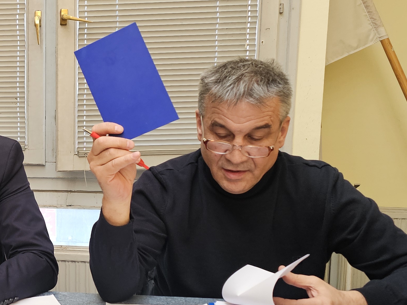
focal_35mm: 59
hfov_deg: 30.1
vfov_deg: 24.8
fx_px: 694
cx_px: -14
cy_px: 164
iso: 200
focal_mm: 6.3
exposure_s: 1/190
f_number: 1.7
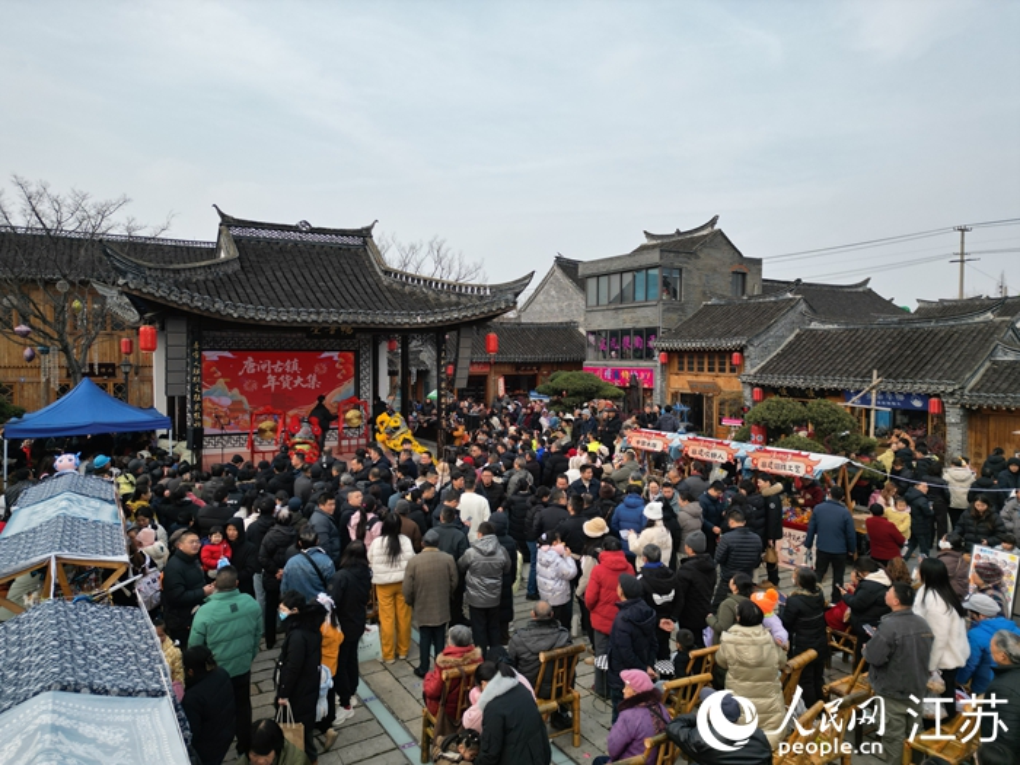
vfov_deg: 56.8
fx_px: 707
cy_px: 382
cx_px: 510
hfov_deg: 71.6
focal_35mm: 24
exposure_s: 1/2000
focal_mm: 6.72
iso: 100
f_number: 1.7
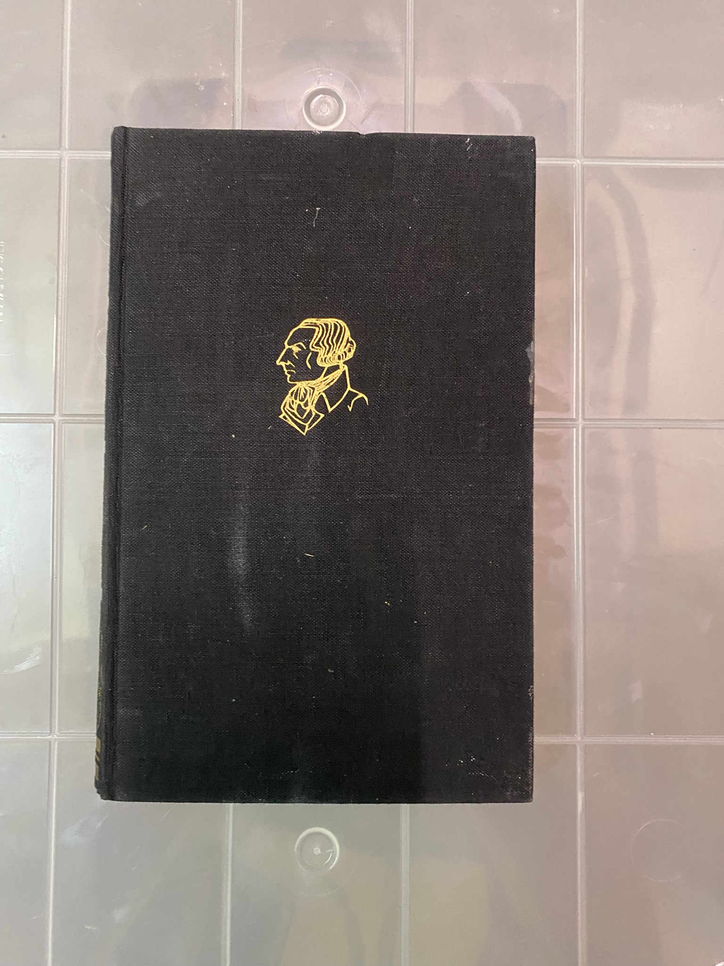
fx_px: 725
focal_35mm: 26
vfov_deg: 67.3
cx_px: 362
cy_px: 483
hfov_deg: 53.1
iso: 500
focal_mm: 4.25
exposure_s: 1/33
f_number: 1.8
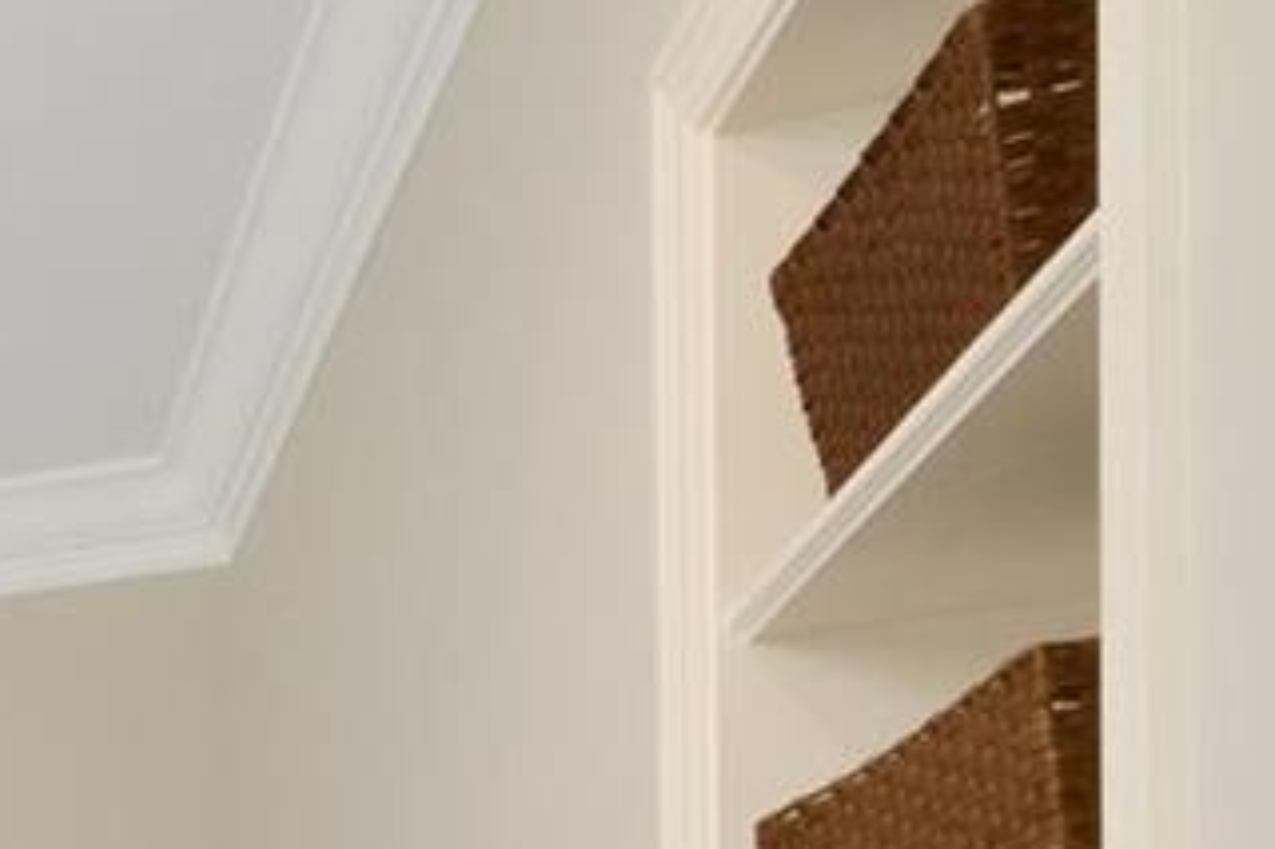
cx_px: -1837
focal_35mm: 80
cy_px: 1786
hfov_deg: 14.7
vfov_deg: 13.9
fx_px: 2832
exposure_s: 1/2.5
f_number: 10
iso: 400
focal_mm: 8
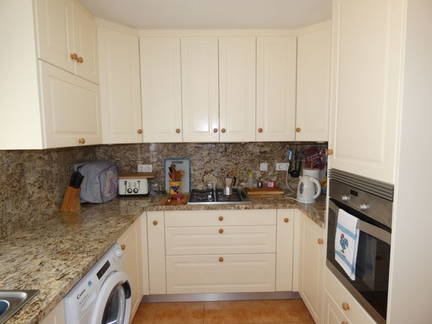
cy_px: 162
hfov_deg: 81.8
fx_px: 249
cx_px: 216
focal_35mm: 20
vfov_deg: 65.9
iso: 80
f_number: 2.8
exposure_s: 1/100
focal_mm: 3.6
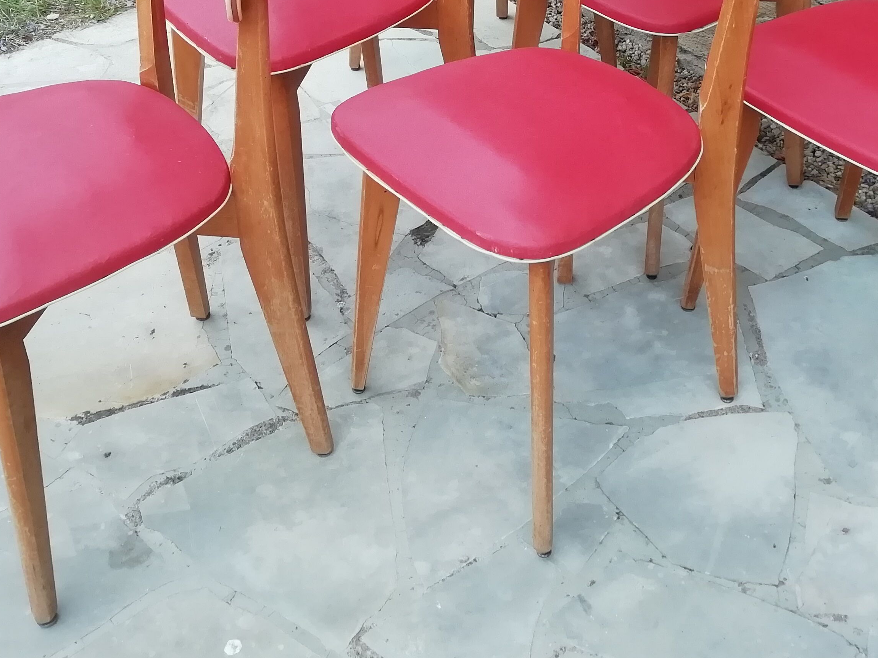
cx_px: 544
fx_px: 1192
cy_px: 83
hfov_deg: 40.2
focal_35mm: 47
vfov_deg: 29.8
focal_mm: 3.46
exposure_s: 1/60
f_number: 2.2
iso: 64
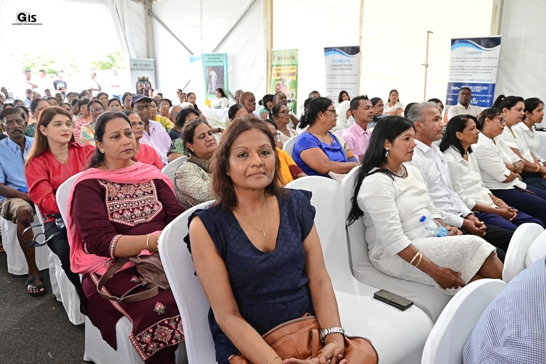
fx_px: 410
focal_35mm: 27
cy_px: 182
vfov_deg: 47.9
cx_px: 273
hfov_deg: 67.4
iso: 1600
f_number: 6.3
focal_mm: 18
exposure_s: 1/200
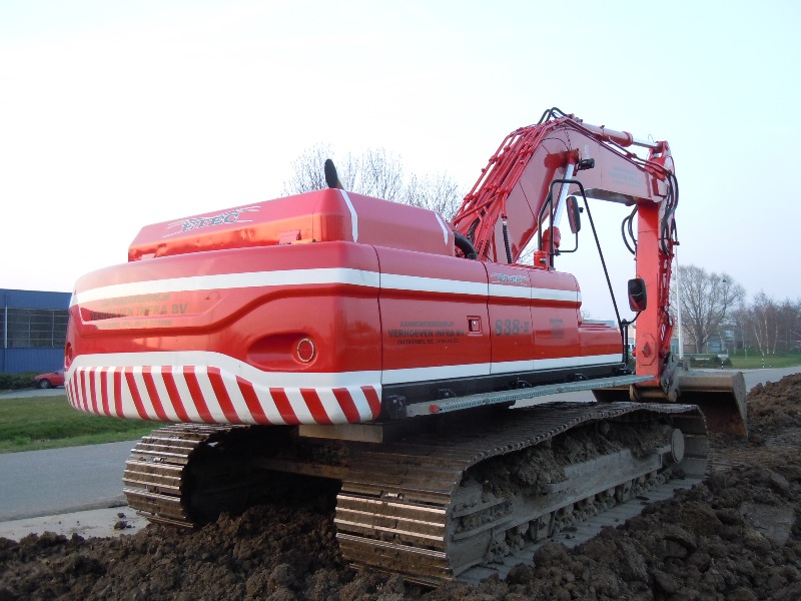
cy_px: 300
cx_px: 400
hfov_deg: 60.0
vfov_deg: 46.8
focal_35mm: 30
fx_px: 694
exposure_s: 1/60
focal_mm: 5.4
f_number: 3.5
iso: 160
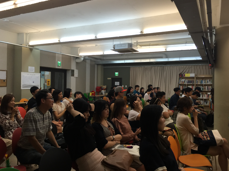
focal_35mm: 30
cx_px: 116
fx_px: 198
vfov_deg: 46.8
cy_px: 83
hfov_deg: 60.0
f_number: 2.2
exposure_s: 1/40
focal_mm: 4.15
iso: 32
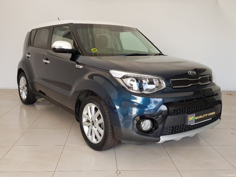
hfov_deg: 67.3
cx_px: 118
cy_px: 88
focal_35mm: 26
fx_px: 177
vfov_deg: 53.1
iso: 40
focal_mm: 4.2
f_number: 1.7
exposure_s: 1/140
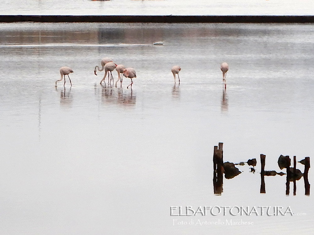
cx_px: 157
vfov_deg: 13.5
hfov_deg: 17.9
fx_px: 998
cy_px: 118
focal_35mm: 110
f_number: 4.8
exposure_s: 1/60
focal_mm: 19.7
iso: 125
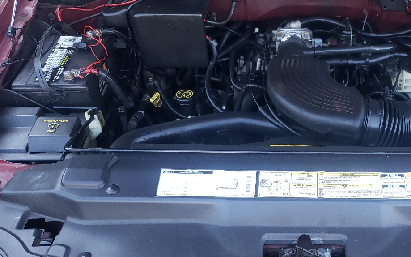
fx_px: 538
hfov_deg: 40.5
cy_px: 217
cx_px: 314
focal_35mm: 48
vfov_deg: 26.2
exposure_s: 1/120
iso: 93
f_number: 1.5
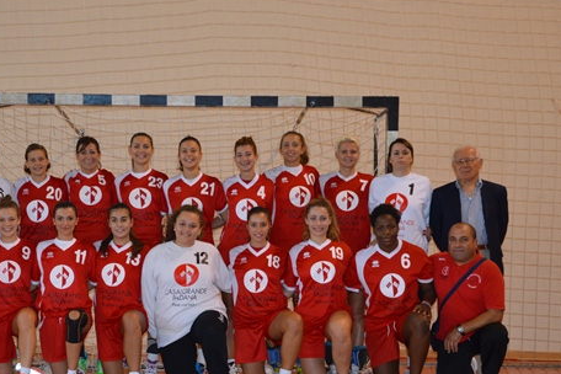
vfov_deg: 17.0
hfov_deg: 25.2
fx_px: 1247
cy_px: 253
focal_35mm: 80
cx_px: 183
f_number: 4.5
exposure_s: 1/60
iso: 720
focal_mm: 38
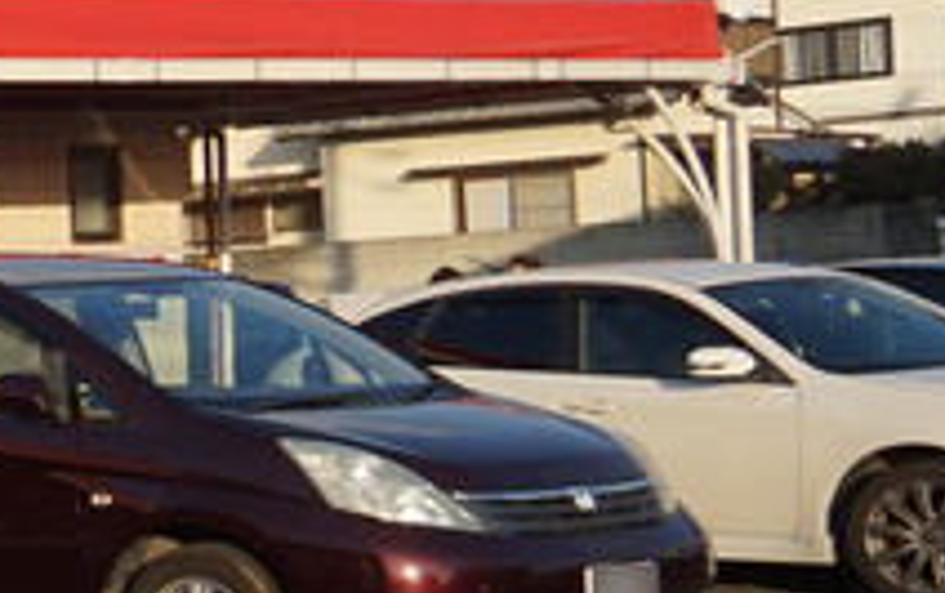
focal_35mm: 109
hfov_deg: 13.8
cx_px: -1293
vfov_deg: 12.0
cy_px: 441
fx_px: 2810
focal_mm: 14
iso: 100
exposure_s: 1/125
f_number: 10
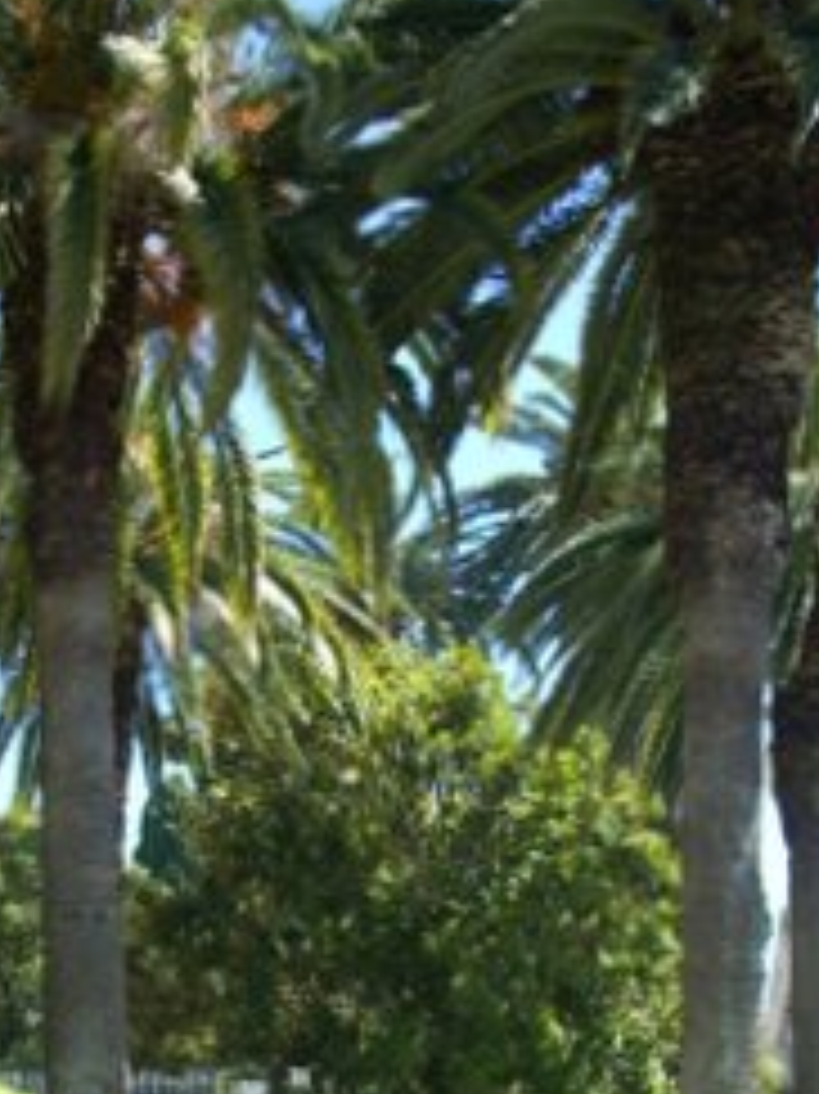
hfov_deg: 20.1
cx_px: 306
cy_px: 1008
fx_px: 2305
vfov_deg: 25.7
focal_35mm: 73
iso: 64
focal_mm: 6.2
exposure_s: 1/297
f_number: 2.8
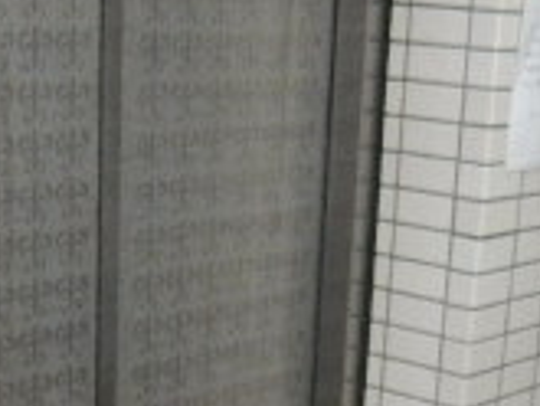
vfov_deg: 14.8
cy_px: 488
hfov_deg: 20.2
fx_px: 1514
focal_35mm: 97
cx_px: 321
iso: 400
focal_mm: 4.5
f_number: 3.7
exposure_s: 1/10
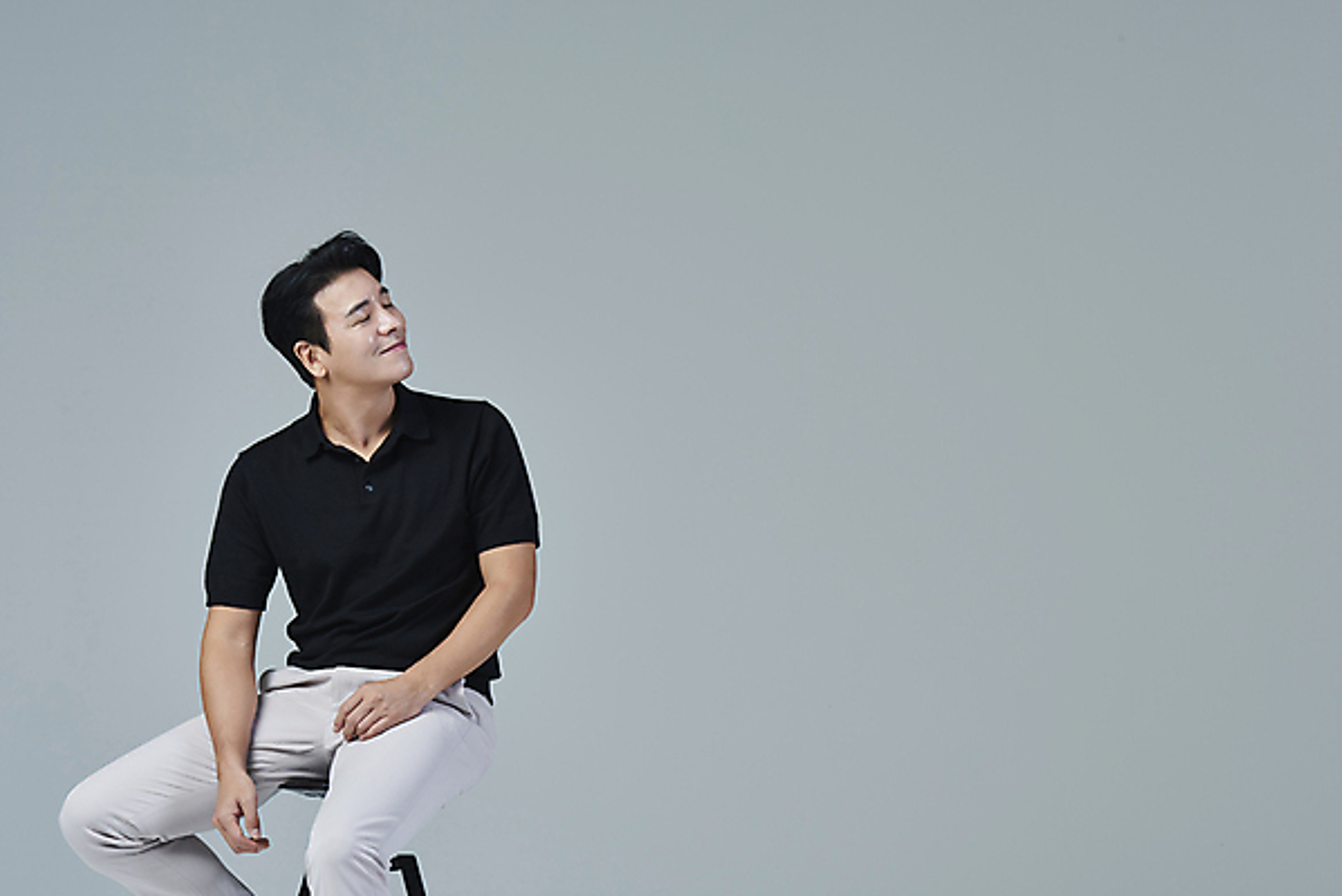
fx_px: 2611
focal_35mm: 70
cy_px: 448
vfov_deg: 19.5
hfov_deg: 28.8
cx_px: 671
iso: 100
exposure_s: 1/125
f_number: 14
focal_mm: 70
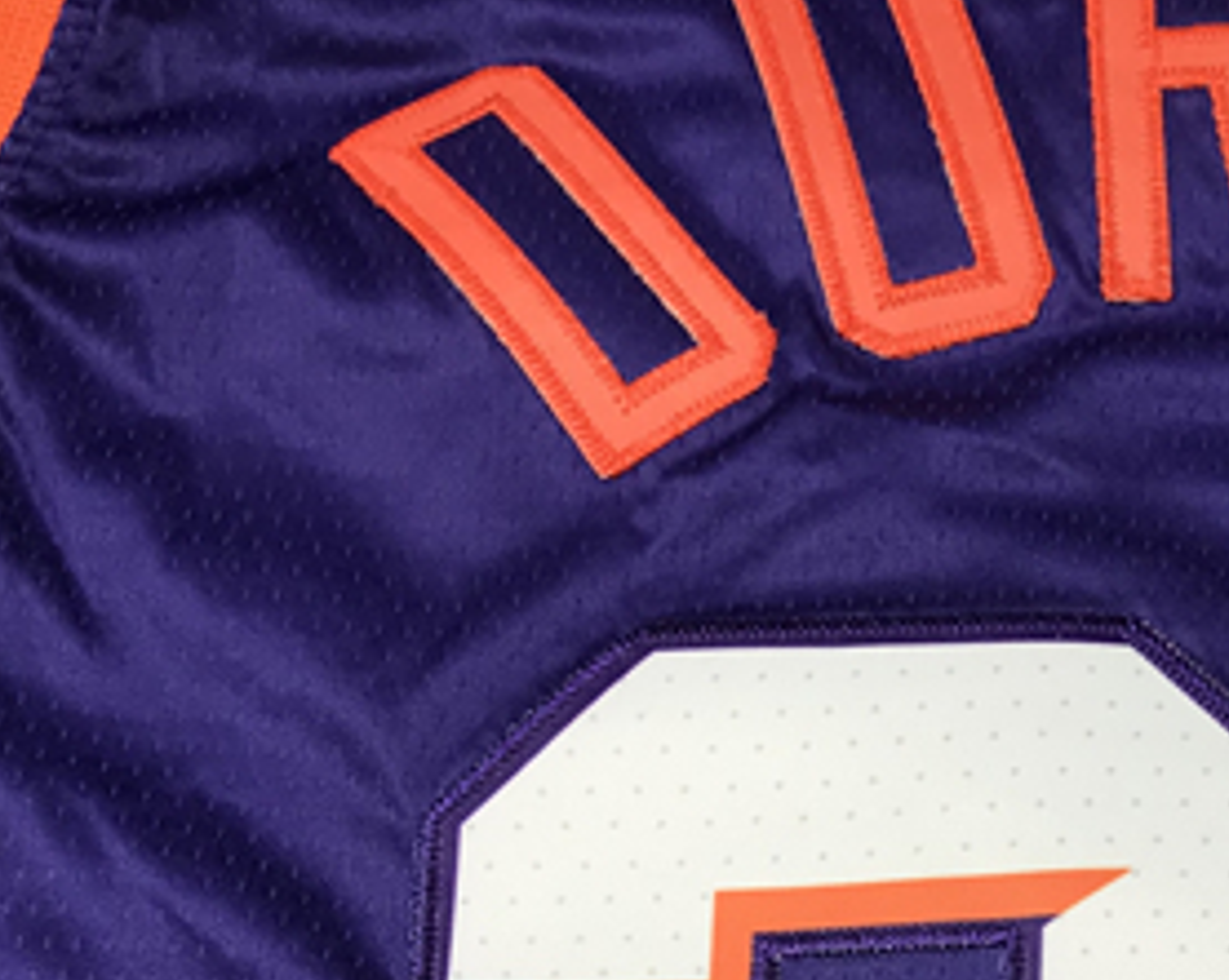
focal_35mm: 79
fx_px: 2870
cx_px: 1238
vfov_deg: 18.3
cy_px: 1188
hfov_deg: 23.2
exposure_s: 1/100
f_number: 1.8
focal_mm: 3.99
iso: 25
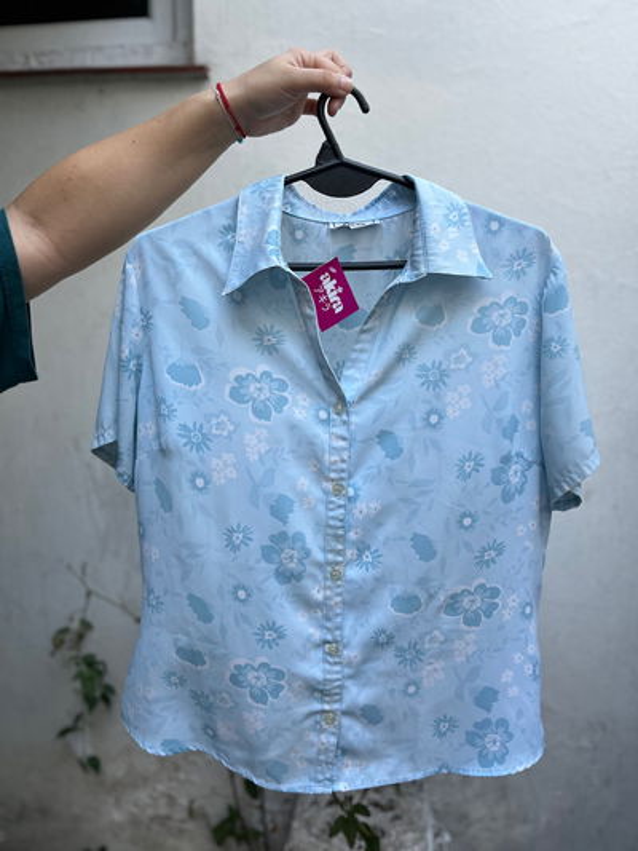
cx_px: 319
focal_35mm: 26
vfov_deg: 67.3
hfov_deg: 53.1
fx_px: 639
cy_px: 426
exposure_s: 1/121
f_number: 1.6
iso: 80
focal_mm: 5.1
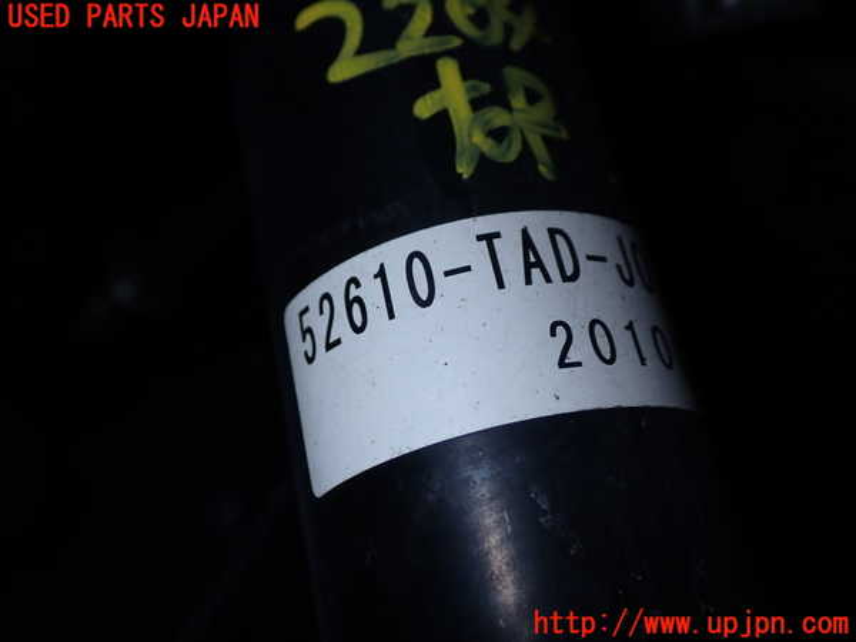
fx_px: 1014
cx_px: 428
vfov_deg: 35.1
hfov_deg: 45.8
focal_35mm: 41
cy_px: 321
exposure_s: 1/40
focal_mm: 7.31
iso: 200
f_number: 8
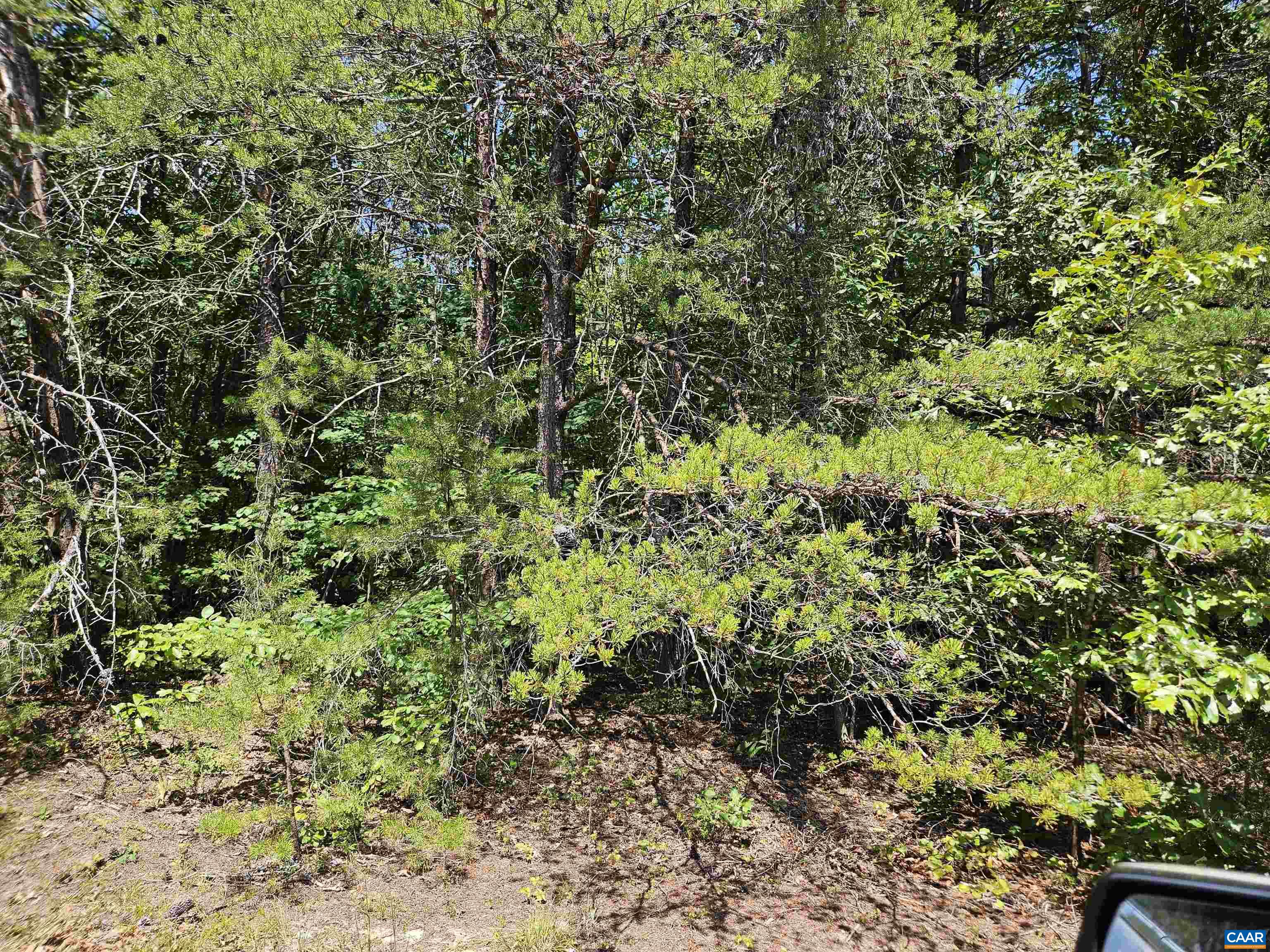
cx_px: 635
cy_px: 476
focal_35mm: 23
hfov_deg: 73.9
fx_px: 844
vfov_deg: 58.9
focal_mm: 5.4
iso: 25
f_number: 1.8
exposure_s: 1/553
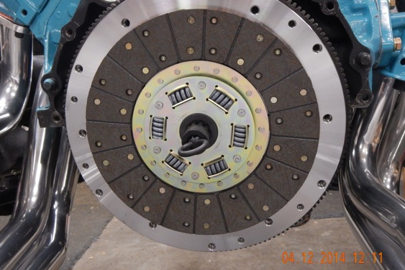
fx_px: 439
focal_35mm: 39
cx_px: 194
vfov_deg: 34.2
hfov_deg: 49.6
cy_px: 121
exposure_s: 1/15
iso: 400
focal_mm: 5.9
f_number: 3.9
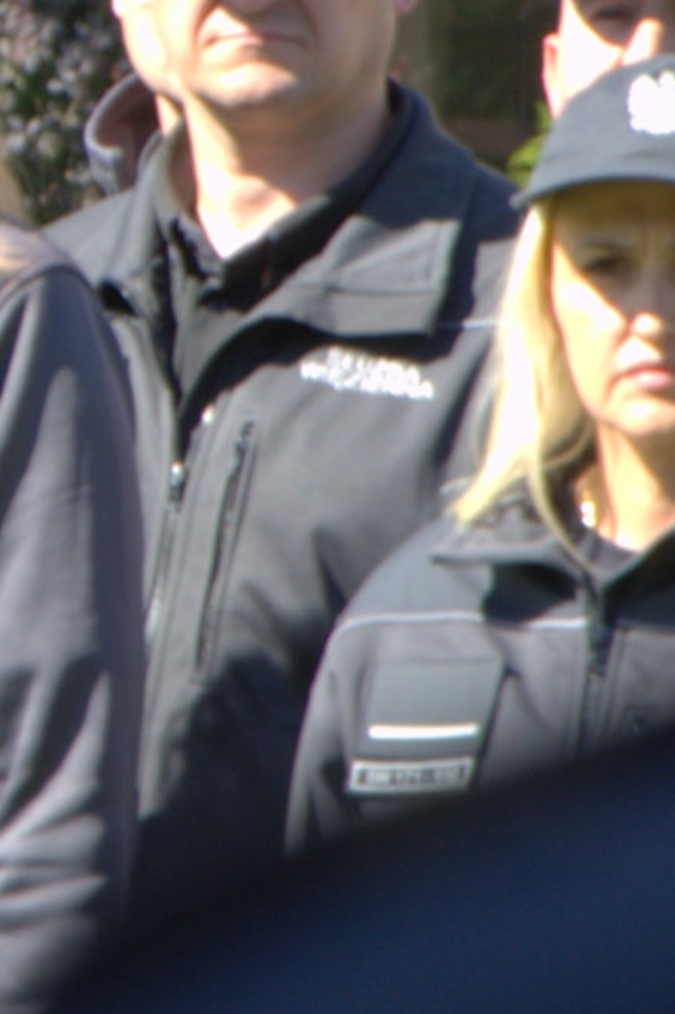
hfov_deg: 1.2
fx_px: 32941
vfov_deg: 1.8
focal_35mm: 1171
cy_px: -41
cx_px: -603
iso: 100
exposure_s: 1/100
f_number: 5.6
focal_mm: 105
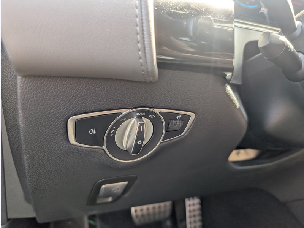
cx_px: 152
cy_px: 114
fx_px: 211
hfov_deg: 71.6
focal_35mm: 24
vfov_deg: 56.8
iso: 388
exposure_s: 1/790
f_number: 1.68
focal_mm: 6.9
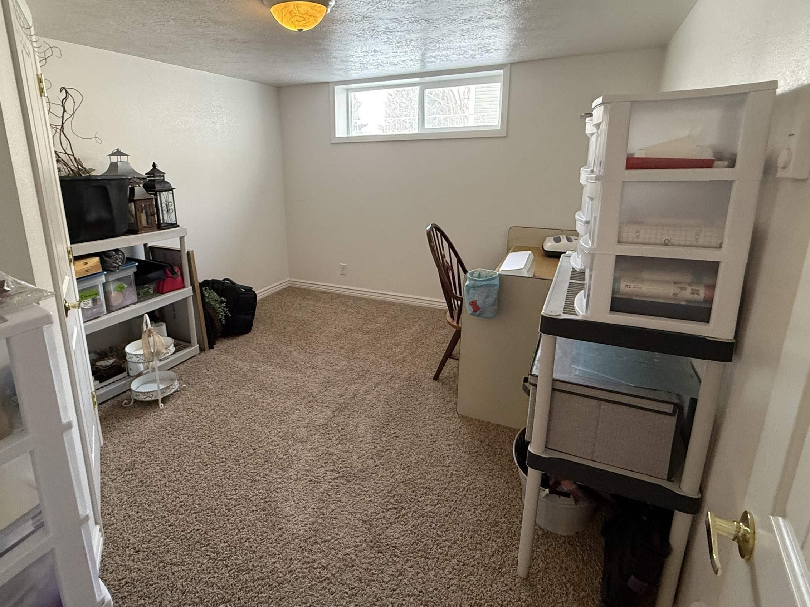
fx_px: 445
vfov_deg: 68.4
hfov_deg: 84.3
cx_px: 357
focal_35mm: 19
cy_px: 263
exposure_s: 1/60
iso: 400
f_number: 2.2
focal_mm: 2.22
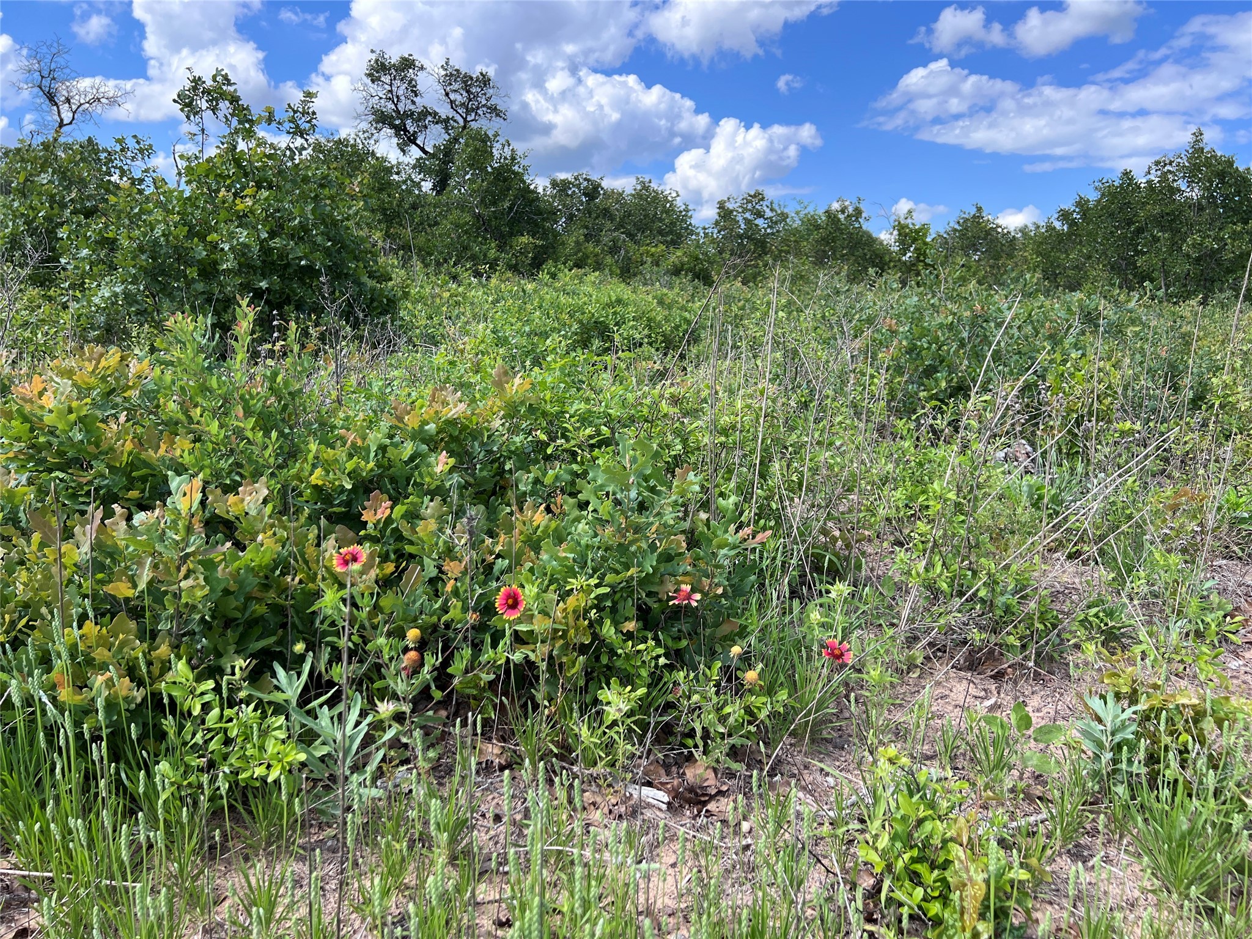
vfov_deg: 53.1
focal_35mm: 26
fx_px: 940
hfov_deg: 67.3
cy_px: 470
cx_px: 626
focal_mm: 5.7
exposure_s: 1/1698
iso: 50
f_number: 1.5
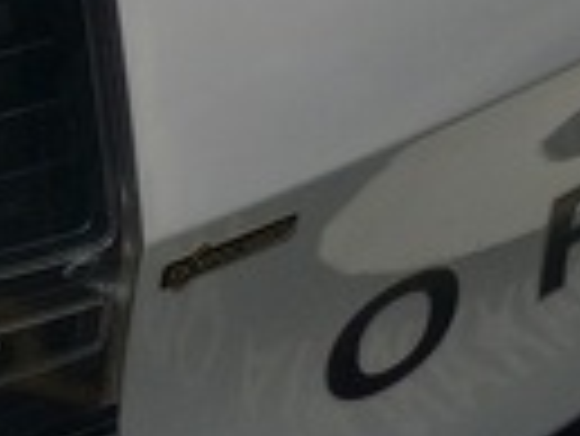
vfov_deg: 8.1
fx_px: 3069
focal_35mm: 183
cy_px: 27
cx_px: -315
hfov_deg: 10.4
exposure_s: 1/205
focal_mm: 6.3
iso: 12
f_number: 1.7
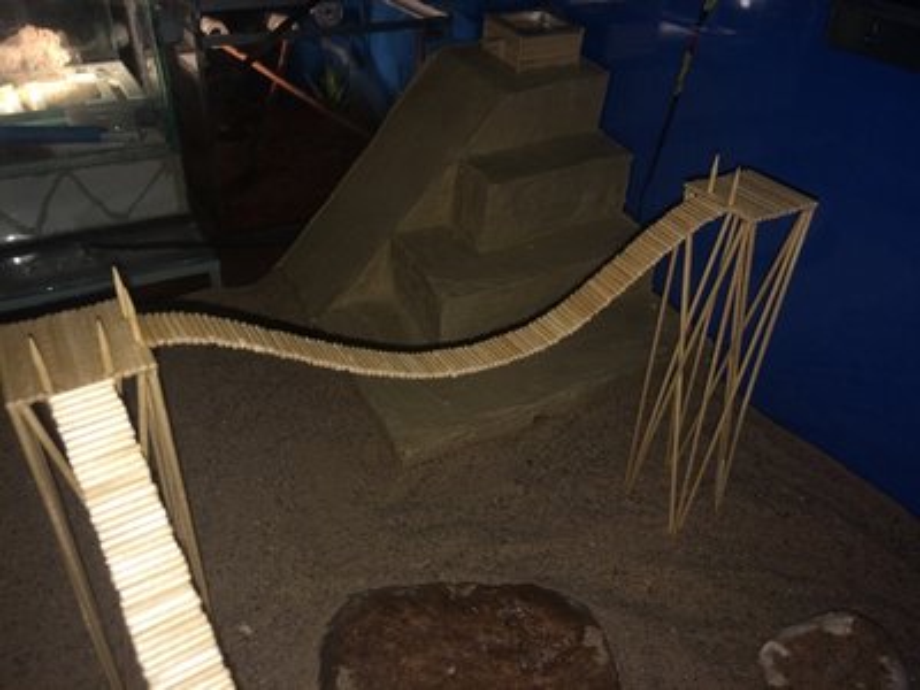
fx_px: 771
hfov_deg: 61.7
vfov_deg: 48.2
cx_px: 460
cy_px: 345
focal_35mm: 29
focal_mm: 4.15
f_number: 2.2
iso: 32
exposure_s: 1/32
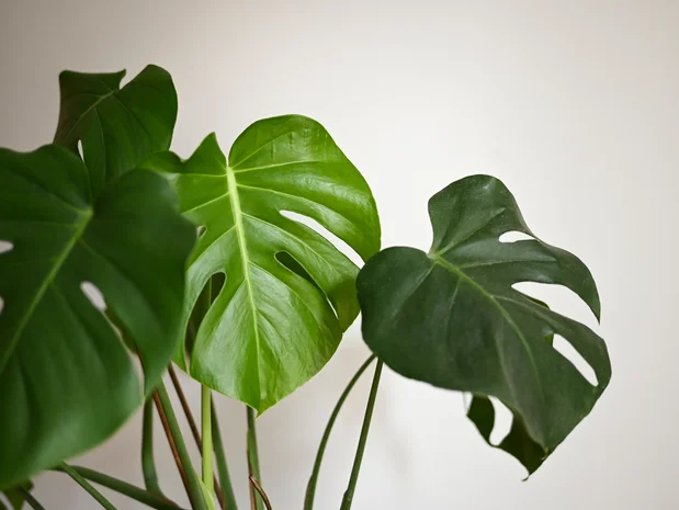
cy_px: 254
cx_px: 345
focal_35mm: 44
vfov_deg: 32.9
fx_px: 864
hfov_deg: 42.9
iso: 160
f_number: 2
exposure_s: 1/60
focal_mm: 40
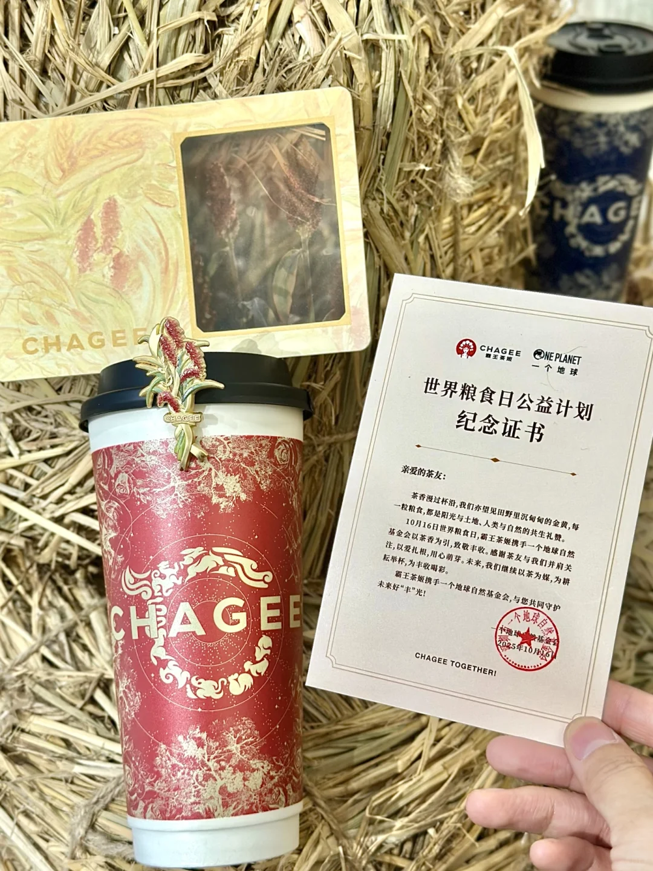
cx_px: 326
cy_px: 436
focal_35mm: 48
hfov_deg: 30.3
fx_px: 1208
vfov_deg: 39.7
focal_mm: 6.86
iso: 100
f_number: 1.78
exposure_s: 1/50
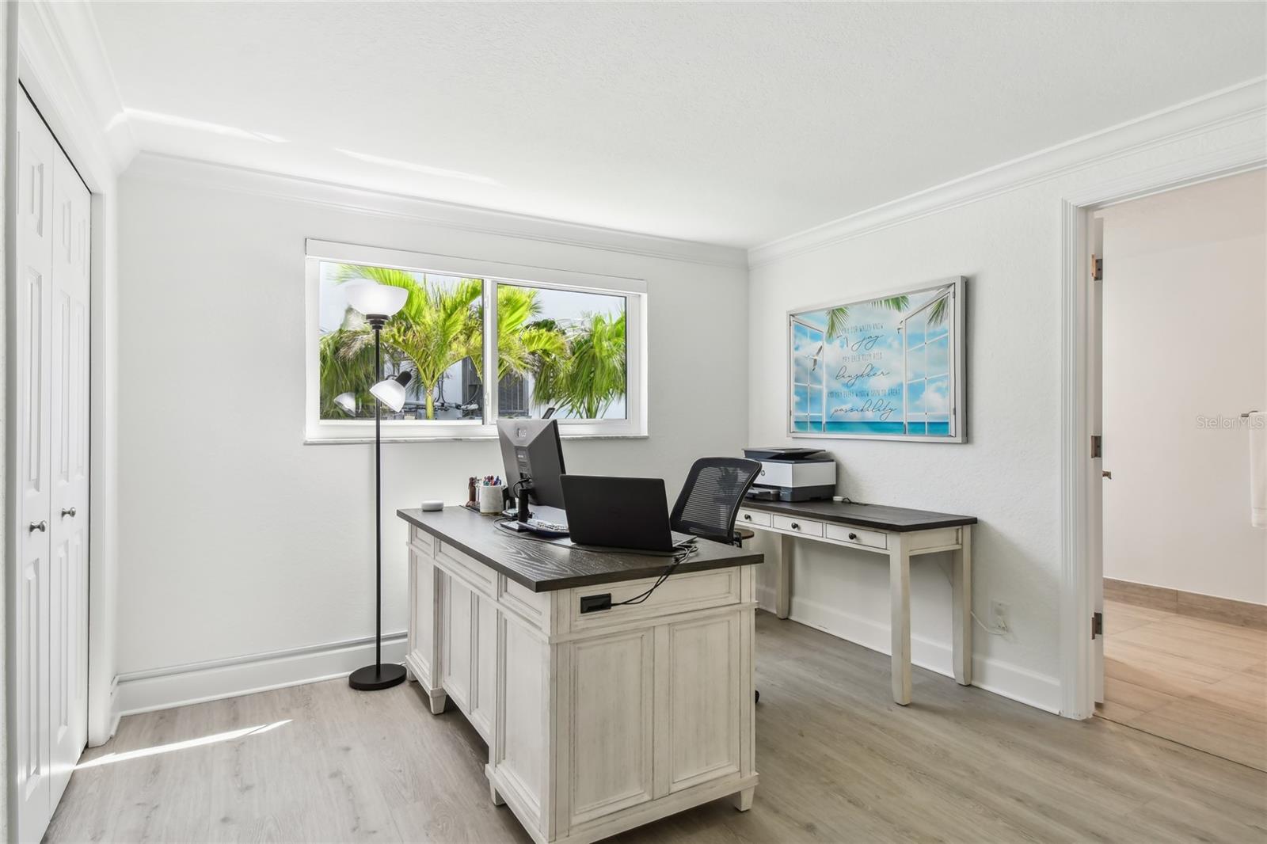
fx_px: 669
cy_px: 422
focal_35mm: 19
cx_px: 634
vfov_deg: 64.5
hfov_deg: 86.9
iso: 100
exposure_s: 1/30
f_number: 7.1
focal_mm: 13
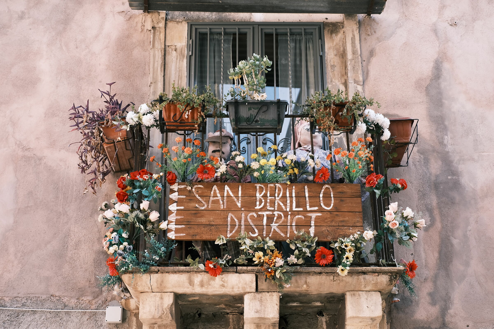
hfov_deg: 37.5
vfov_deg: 25.5
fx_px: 727
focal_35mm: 53
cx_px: 247
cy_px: 164
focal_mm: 35
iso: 400
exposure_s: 1/60
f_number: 8
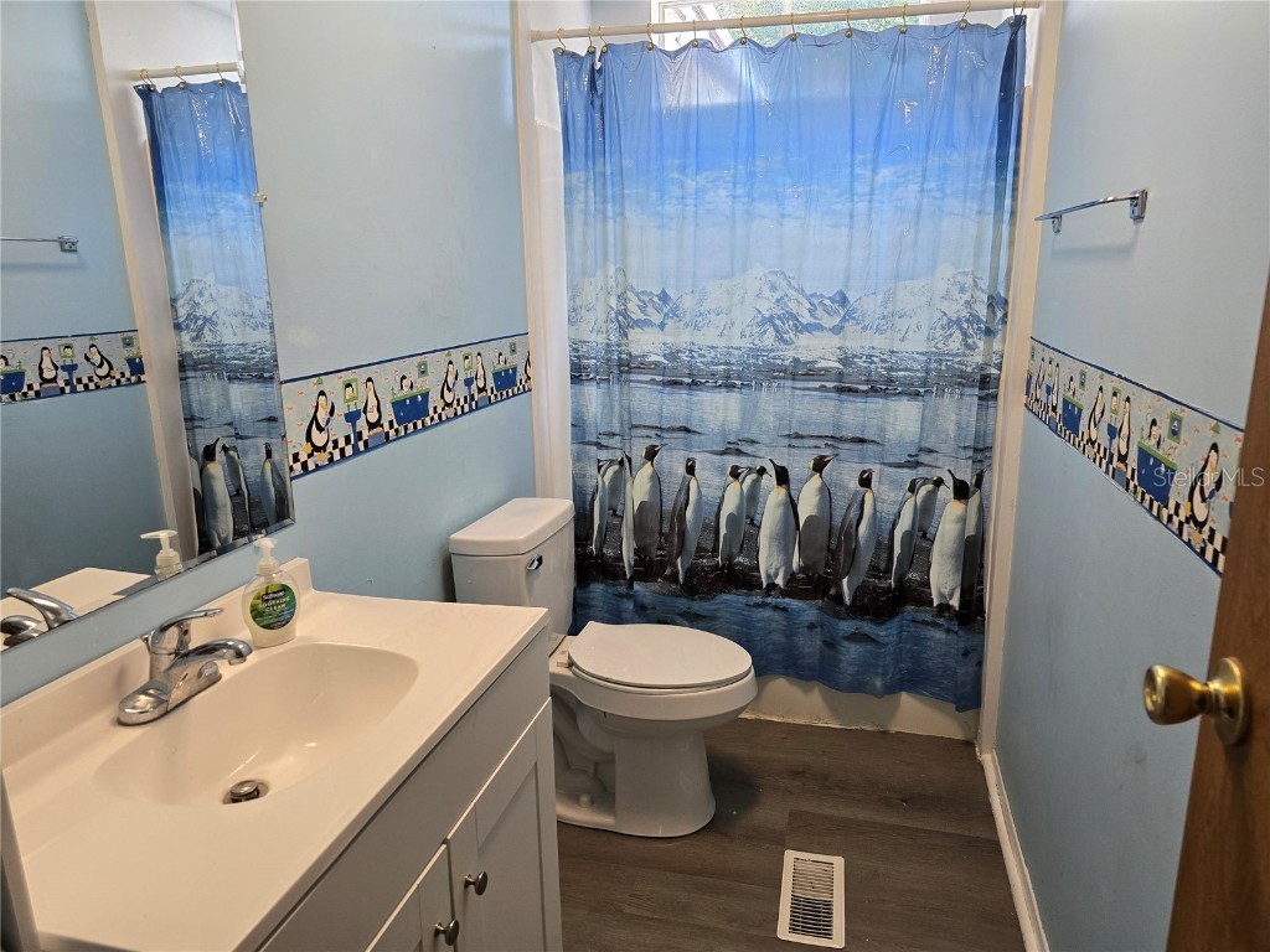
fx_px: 844
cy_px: 476
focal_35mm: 23
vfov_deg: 58.9
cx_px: 635
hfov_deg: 73.9
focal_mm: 6.3
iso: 200
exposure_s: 1/120
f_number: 1.7
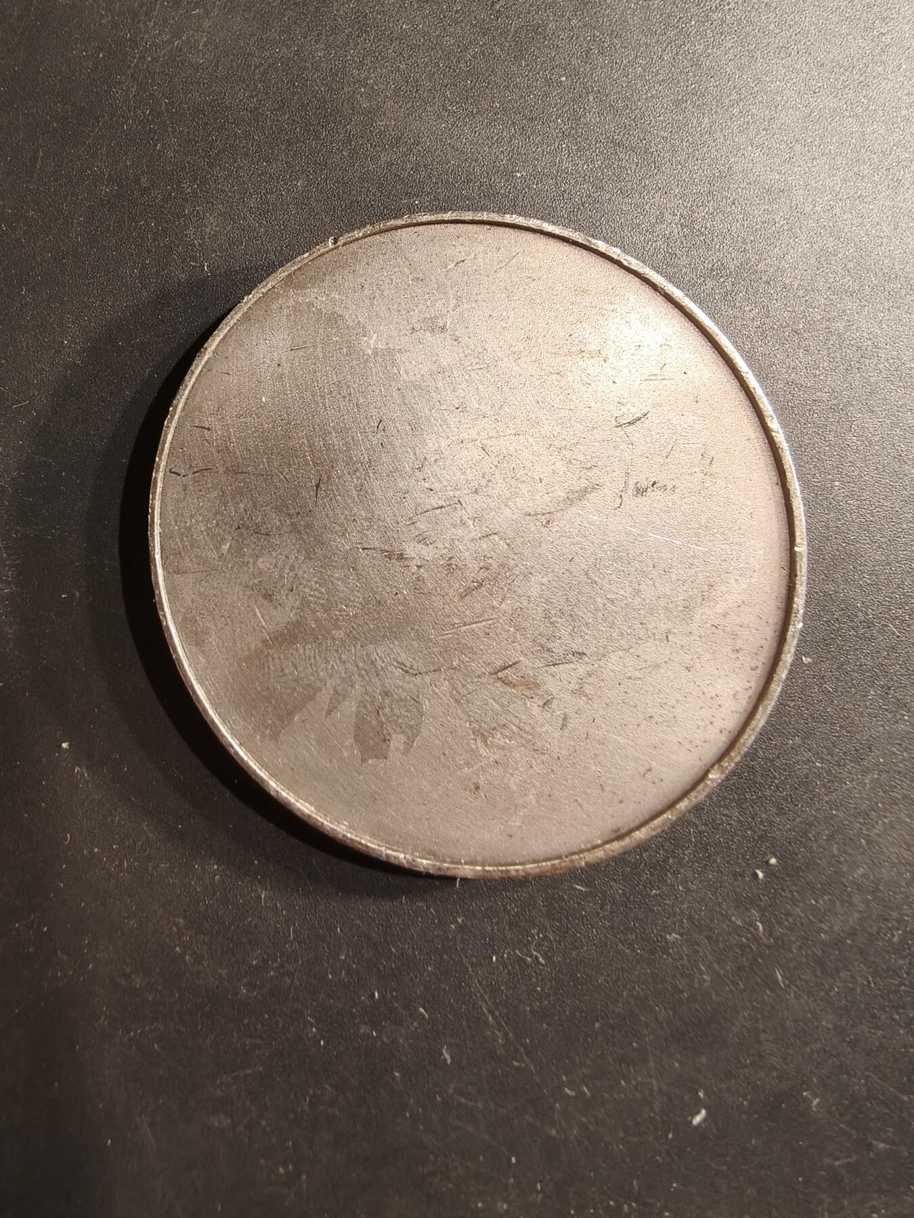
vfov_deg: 73.9
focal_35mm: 23
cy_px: 609
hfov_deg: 58.9
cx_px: 457
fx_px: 810
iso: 160
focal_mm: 2.32
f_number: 2
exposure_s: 1/96.7
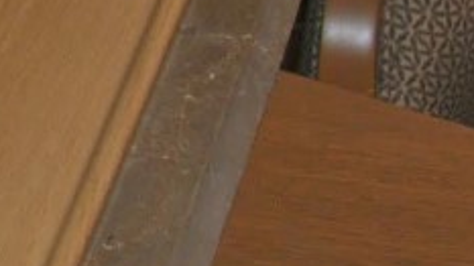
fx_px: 2337
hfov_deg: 10.2
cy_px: -162
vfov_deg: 6.4
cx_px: -630
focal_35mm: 186
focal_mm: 24
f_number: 3.8
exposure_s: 1/60
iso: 200
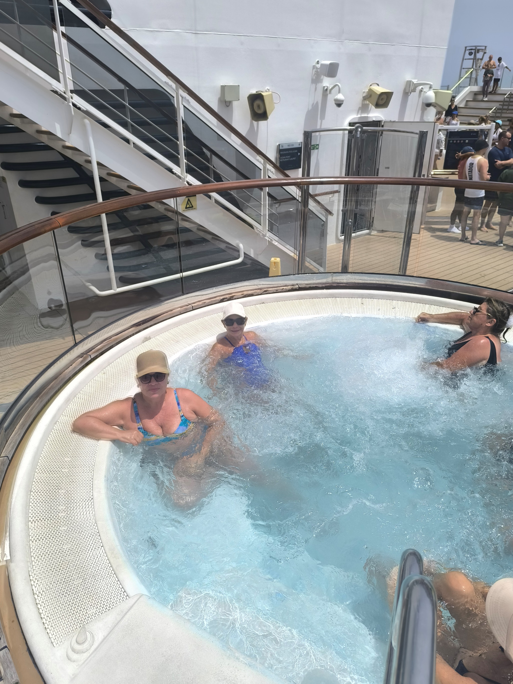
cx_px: 256
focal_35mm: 23
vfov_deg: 73.9
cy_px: 342
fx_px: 455
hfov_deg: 58.9
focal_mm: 6.14
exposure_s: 1/1466
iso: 50
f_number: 1.65
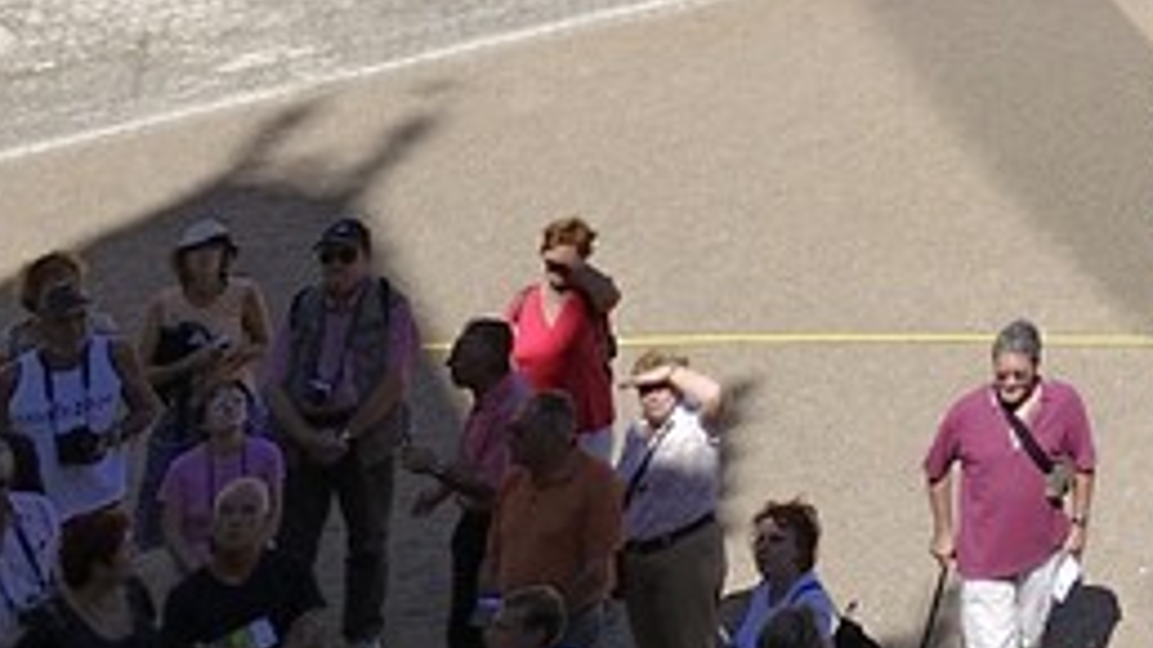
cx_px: 2360
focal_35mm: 104
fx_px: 3179
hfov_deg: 15.8
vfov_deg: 9.8
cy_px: -1064
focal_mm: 16
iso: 200
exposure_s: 1/160
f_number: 16
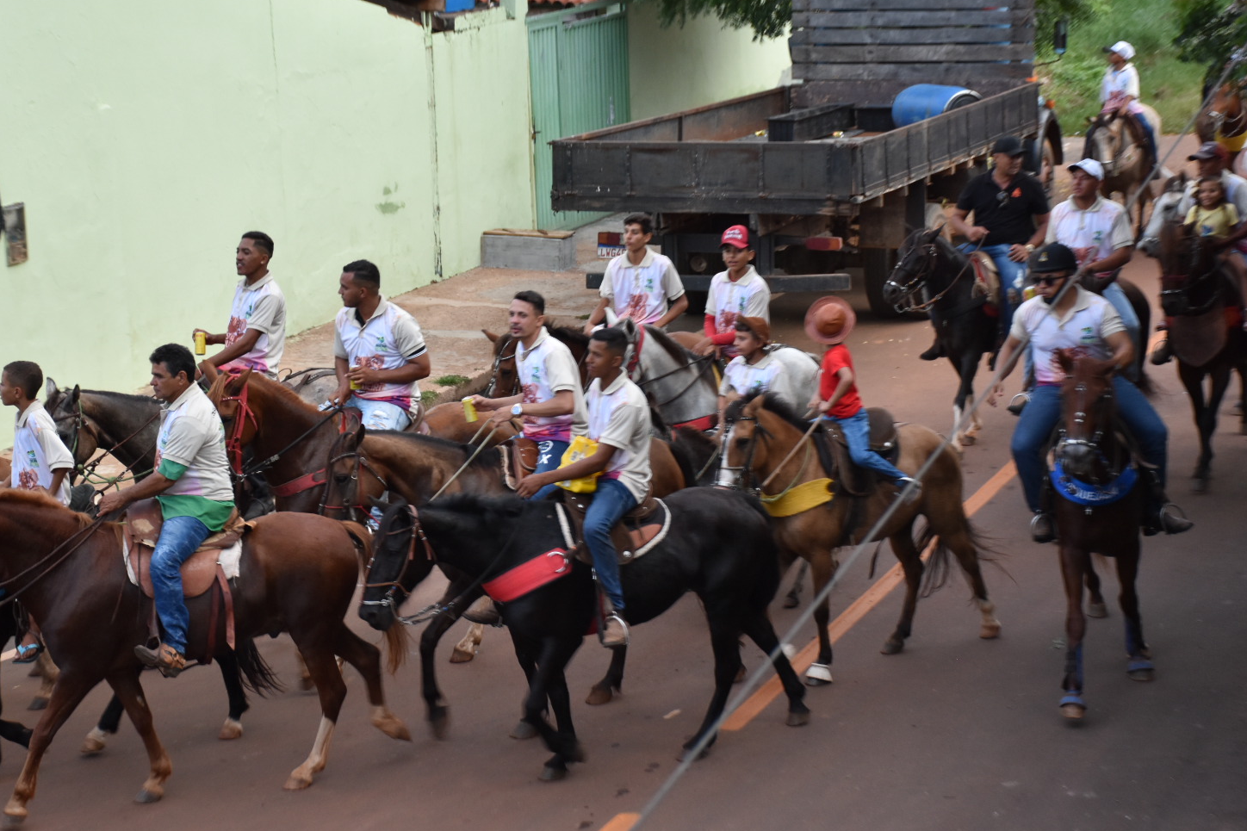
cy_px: 411
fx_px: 3255
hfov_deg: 21.7
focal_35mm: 94
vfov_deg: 14.5
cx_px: 558
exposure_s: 1/100
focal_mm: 56
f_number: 5
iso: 800
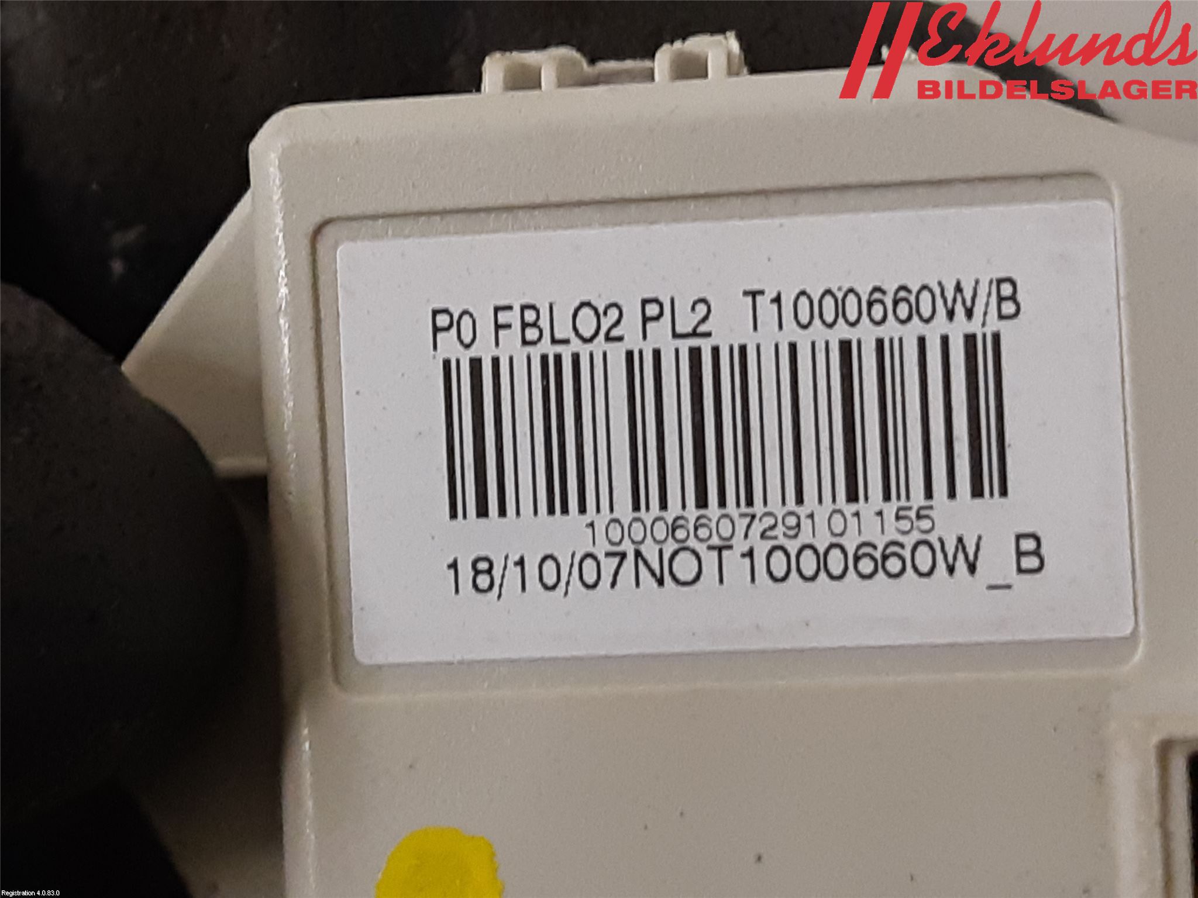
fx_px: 900
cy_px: 449
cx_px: 599
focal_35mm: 26
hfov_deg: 67.3
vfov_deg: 53.1
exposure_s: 1/50
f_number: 1.7
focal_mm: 3.93
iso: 200
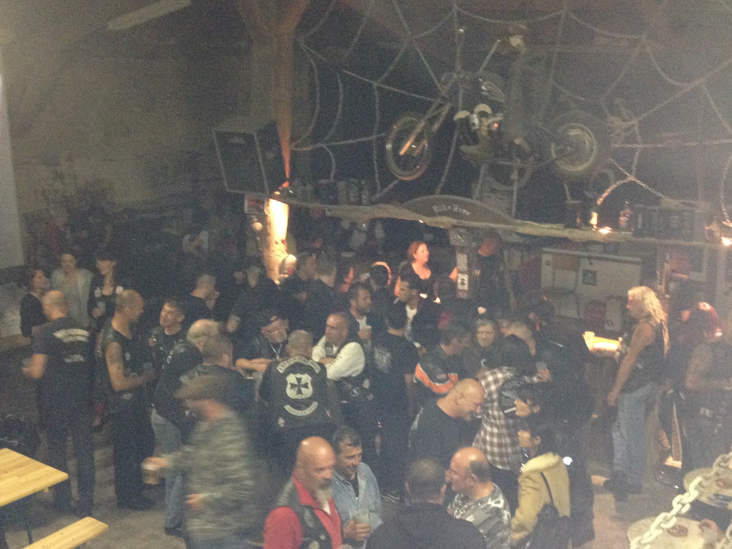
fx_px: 994
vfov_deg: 30.8
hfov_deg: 40.4
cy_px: 311
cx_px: 364
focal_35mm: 47
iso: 320
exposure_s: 1/16
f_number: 2.4
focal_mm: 4.28
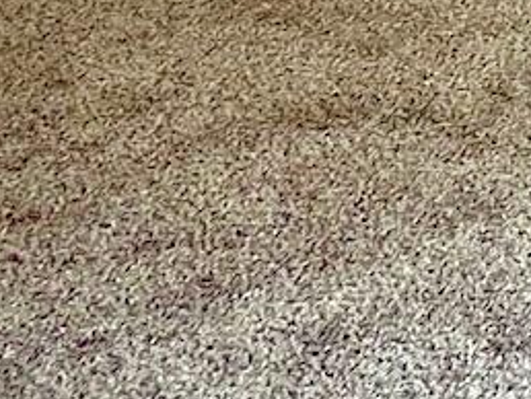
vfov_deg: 12.0
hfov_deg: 14.2
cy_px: -508
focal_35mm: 103
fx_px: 1581
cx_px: 1208
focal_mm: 1.57
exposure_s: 1/99
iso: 125
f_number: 1.8
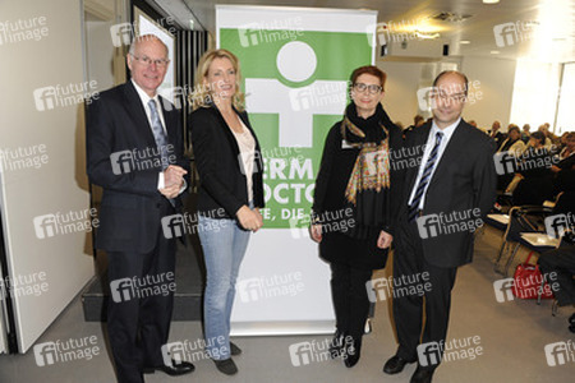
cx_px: 288
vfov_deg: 53.1
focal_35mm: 24
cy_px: 192
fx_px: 383
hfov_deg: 73.7
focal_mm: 24
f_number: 5
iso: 800
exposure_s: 1/125
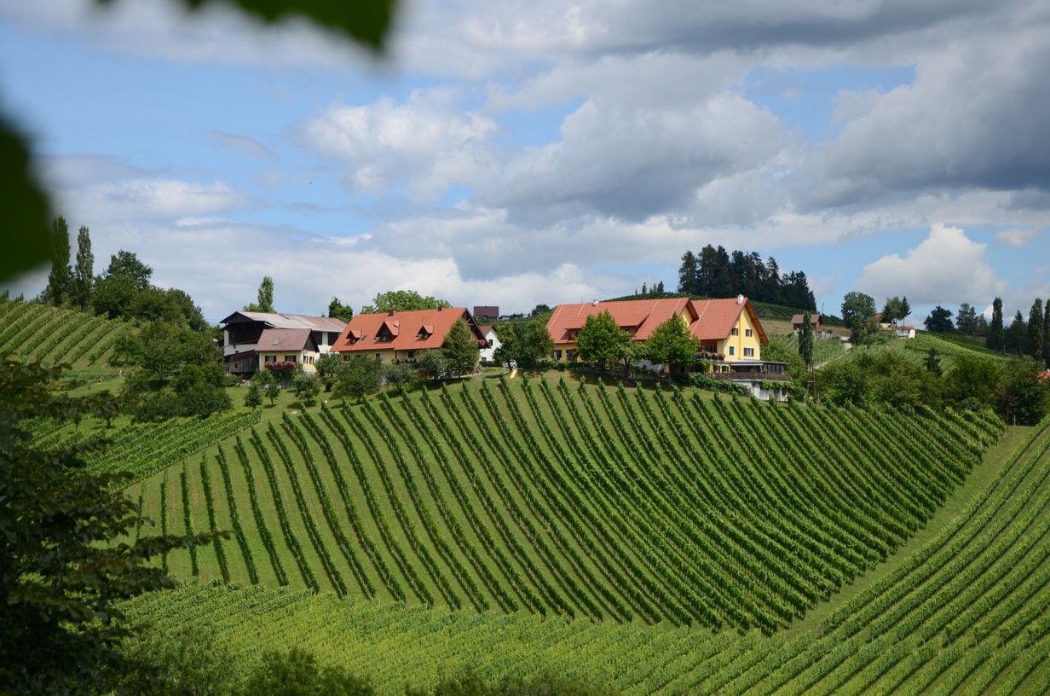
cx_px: 525
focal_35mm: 93
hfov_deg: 22.0
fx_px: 2707
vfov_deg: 14.6
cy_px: 348
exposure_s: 1/640
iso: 100
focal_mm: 62
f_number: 6.3
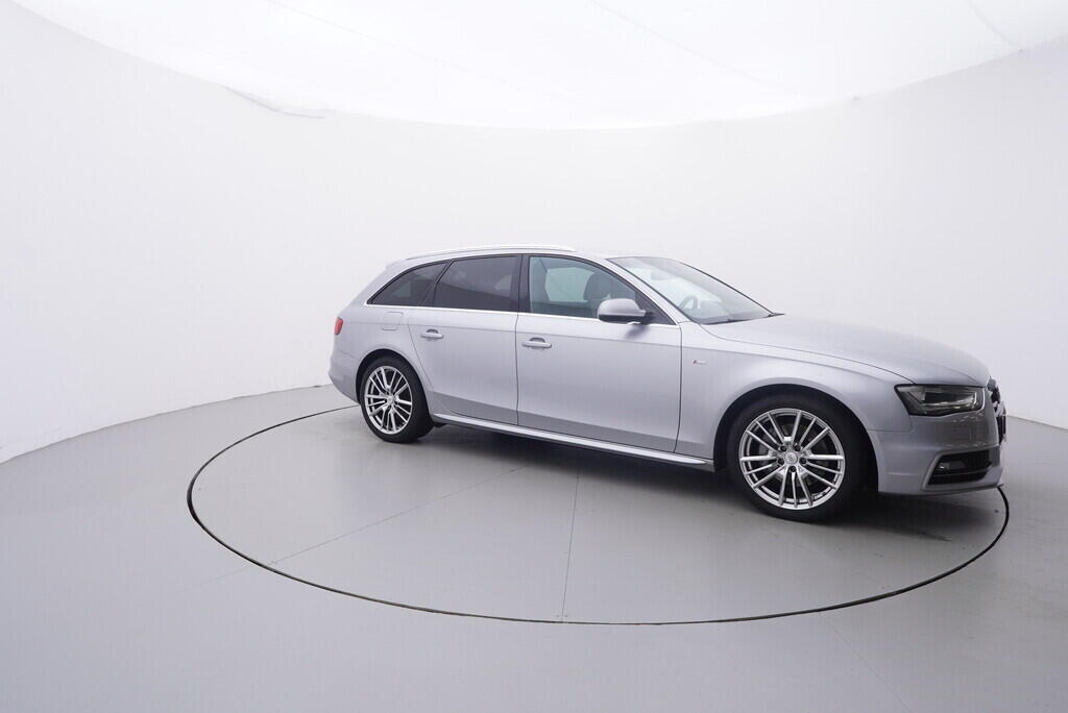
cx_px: 534
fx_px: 668
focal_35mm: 22
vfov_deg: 56.2
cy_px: 356
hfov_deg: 77.3
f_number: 5
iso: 200
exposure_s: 1/80
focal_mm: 15
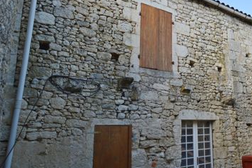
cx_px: 240
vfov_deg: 43.5
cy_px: 95
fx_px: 210
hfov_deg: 52.2
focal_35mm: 30
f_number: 5.6
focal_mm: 10
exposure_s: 1/125
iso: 110
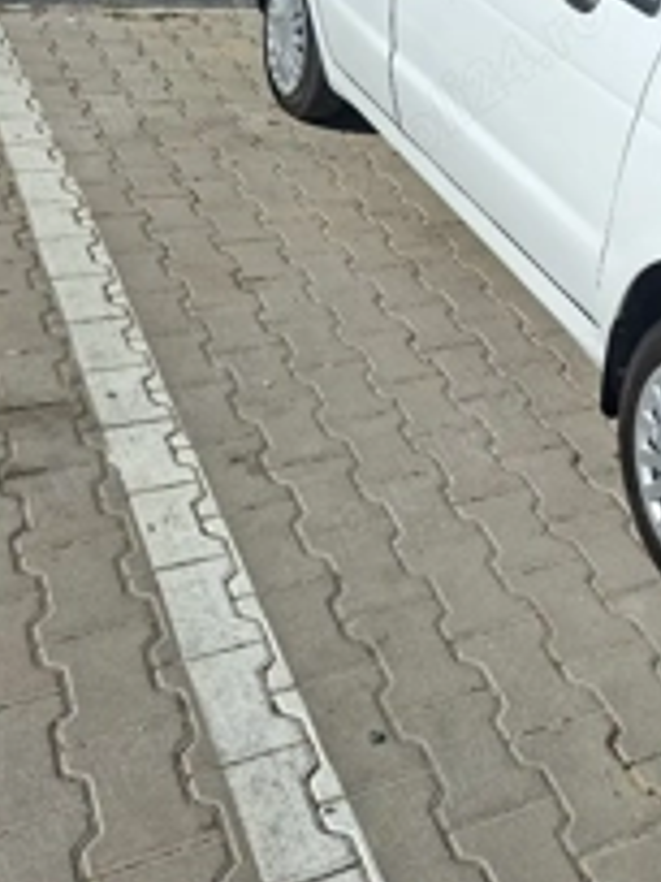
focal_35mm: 45
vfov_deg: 40.0
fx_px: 1146
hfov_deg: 31.2
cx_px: 553
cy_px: 151
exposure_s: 1/5000
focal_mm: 5.54
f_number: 1.8
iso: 50
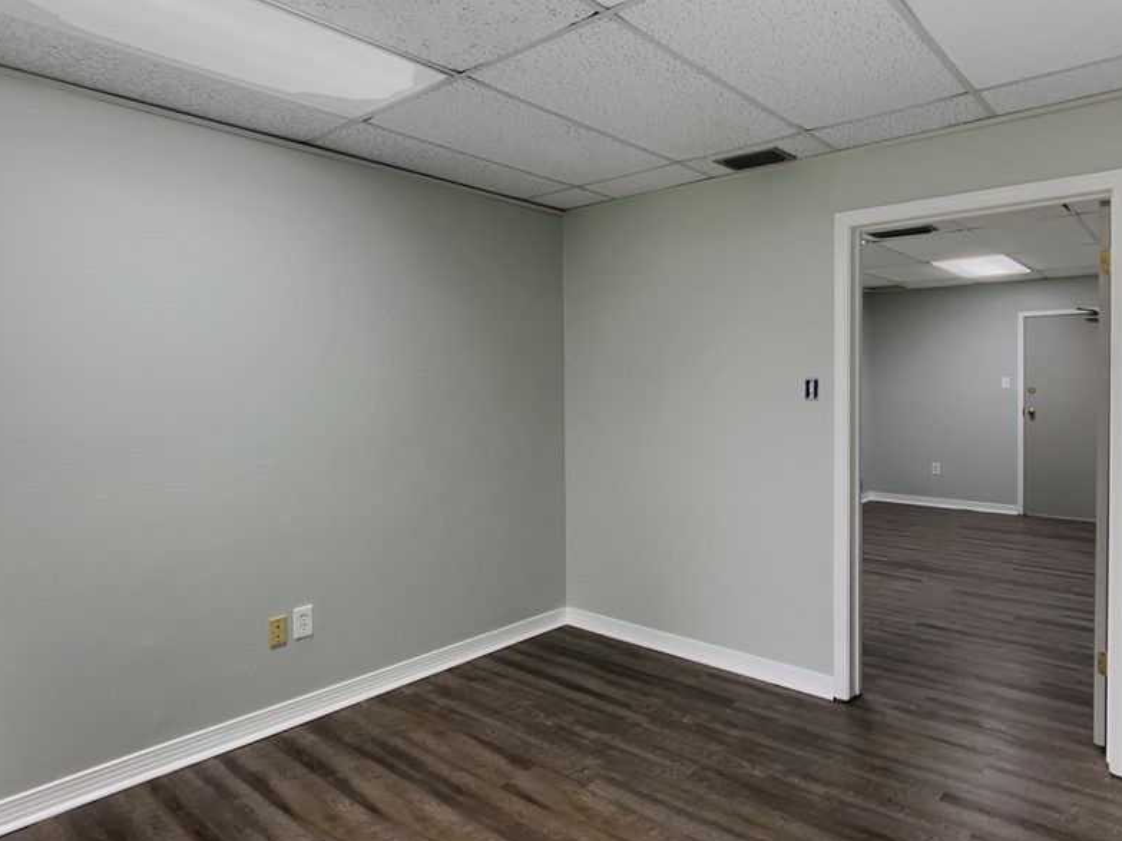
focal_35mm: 34
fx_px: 1102
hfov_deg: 53.9
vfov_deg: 41.8
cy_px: 413
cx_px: 589
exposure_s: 1/120
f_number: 1.5
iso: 50
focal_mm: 5.7
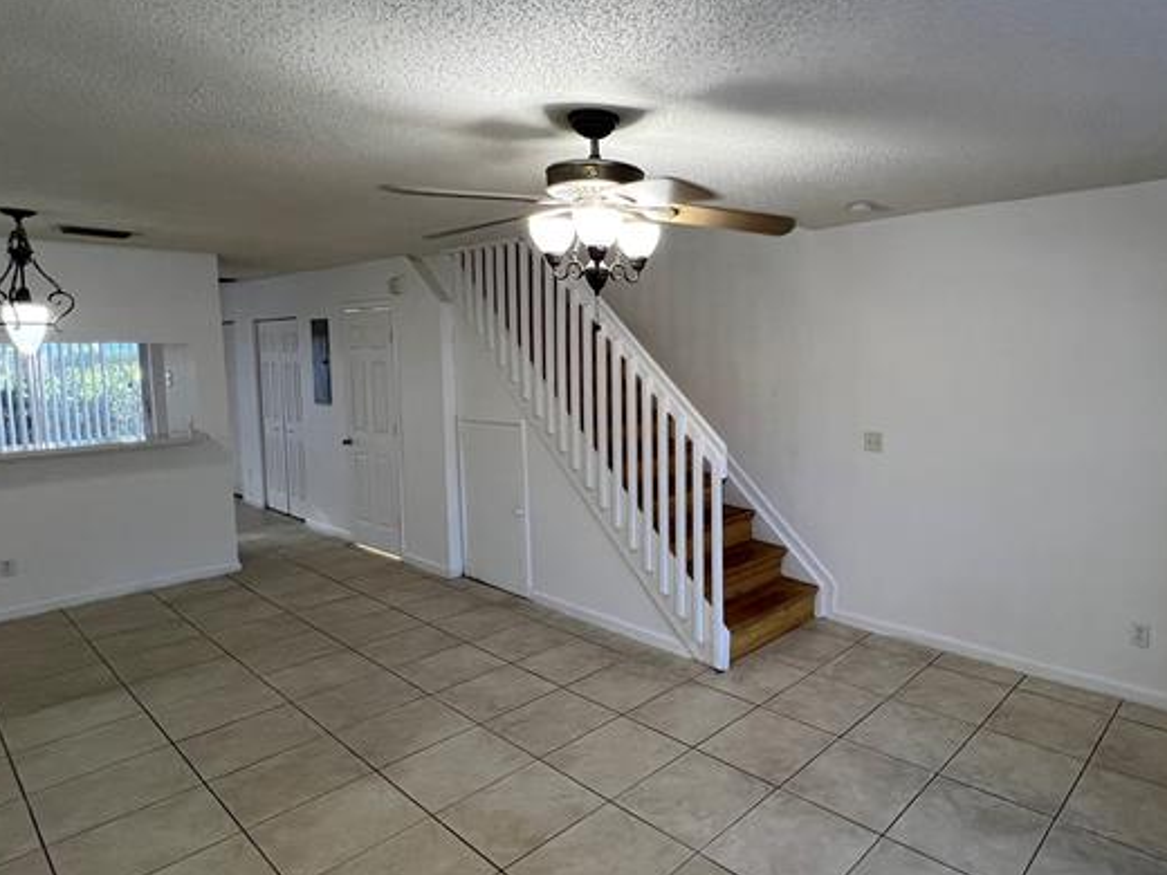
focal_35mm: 20
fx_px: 674
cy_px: 406
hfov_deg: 79.5
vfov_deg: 65.9
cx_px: 763
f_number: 1.8
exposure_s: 1/60
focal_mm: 1.57
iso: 125
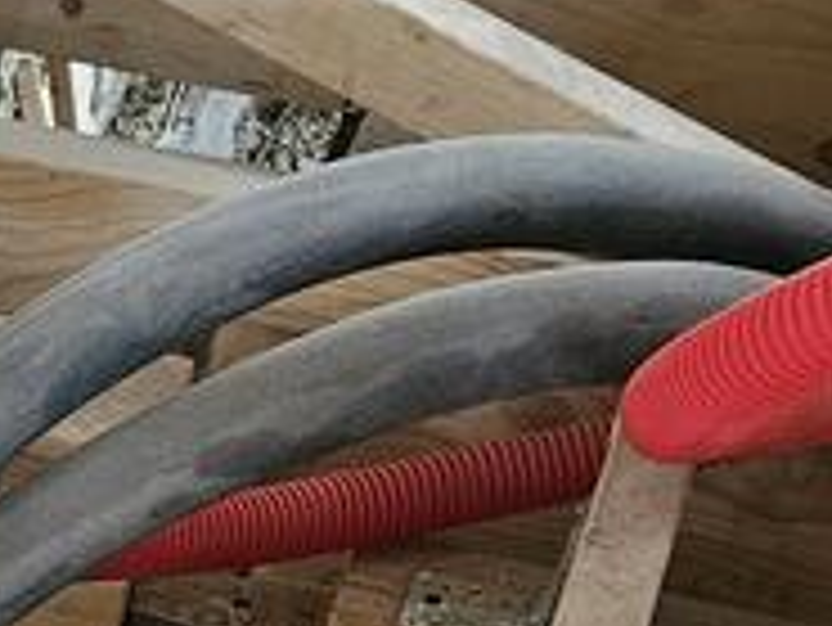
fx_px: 3439
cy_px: 1234
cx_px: -598
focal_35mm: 143
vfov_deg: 9.7
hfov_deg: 12.7
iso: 800
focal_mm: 5.4
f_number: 1.8
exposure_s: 1/50
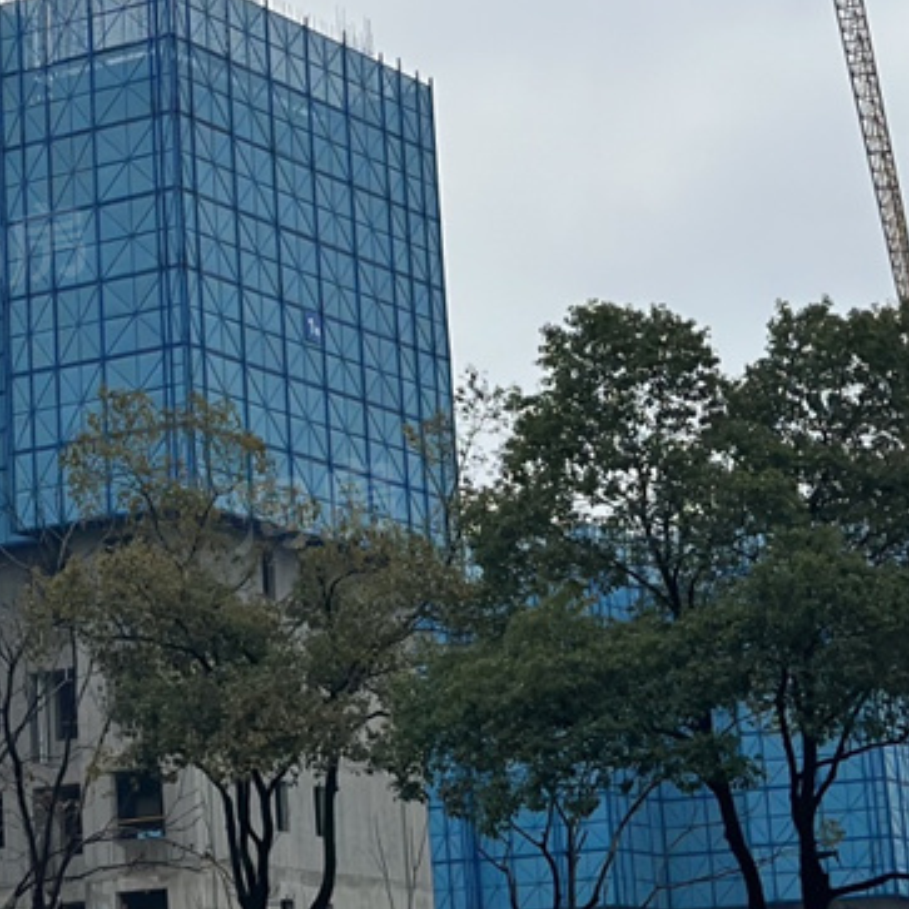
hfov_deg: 14.7
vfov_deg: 14.8
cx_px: 3
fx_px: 3476
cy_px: 250
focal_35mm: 117
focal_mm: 6.86
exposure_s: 1/4785
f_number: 1.78
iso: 80
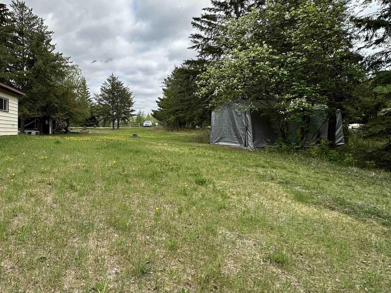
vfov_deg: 60.9
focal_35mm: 22
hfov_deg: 70.2
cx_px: 88
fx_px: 248
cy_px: 132
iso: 50
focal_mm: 2.22
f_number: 2.2
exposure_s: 1/1147
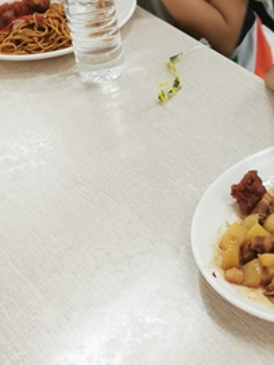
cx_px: 287
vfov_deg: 23.9
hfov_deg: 17.9
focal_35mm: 80
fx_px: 843
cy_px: 59
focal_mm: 5.56
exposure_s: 1/50
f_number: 1.6
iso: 125
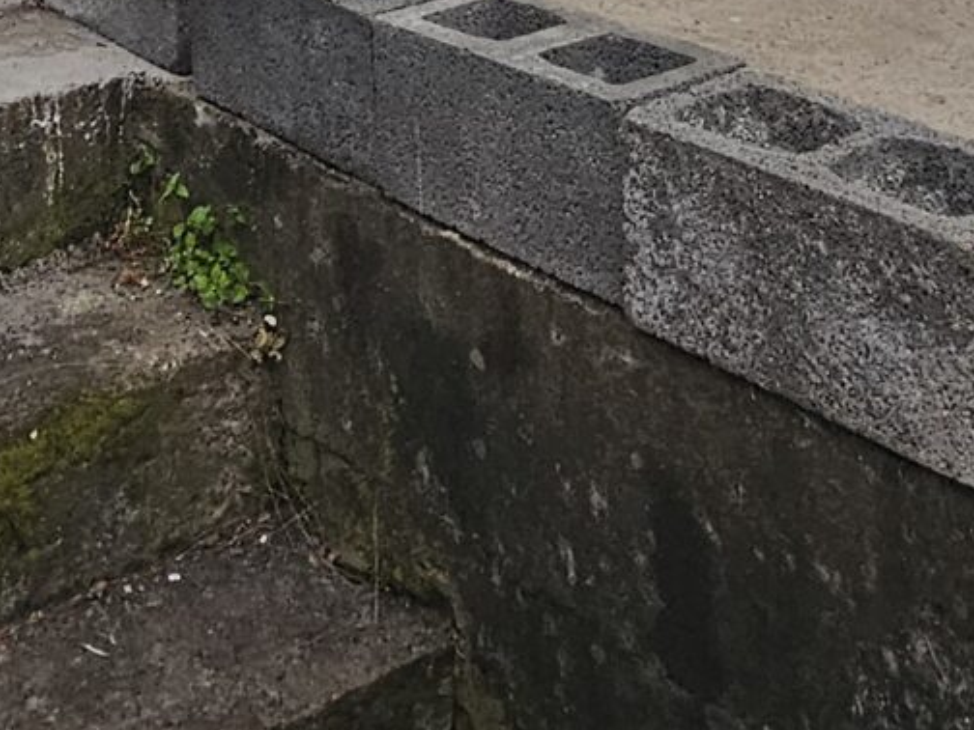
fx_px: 1857
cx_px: 359
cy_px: -800
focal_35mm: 66
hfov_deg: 29.3
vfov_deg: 16.2
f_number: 2.2
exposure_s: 1/190
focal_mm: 2.2
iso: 100
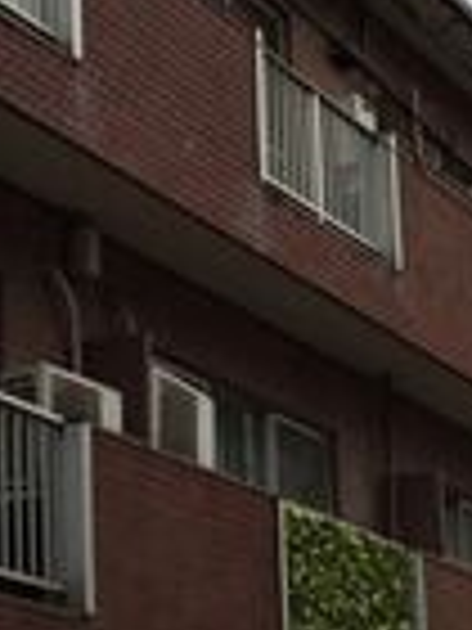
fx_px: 2254
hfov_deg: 11.9
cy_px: 288
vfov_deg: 15.9
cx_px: 72
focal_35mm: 124
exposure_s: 1/299
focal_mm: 4.15
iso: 32
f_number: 2.2
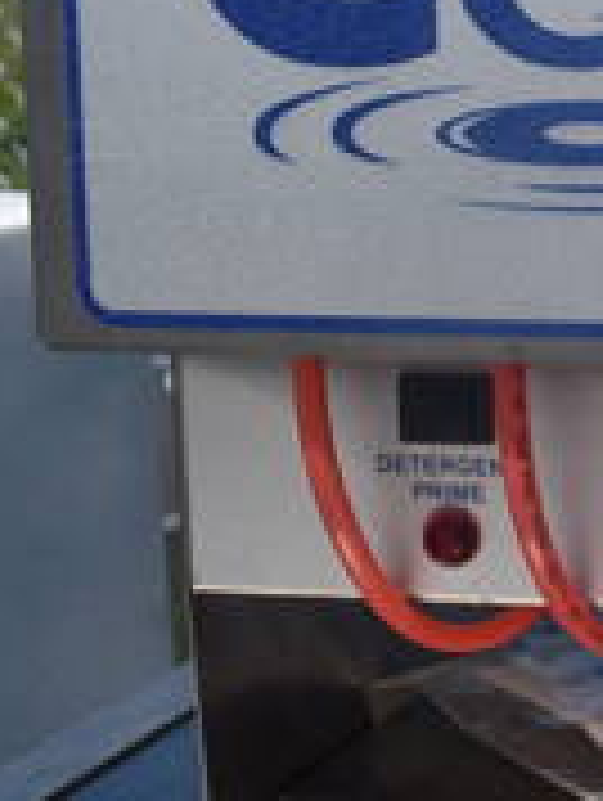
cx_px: 1256
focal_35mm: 89
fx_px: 2062
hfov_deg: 13.8
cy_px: 279
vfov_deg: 21.9
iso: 100
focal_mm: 18
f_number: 8
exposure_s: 1/400
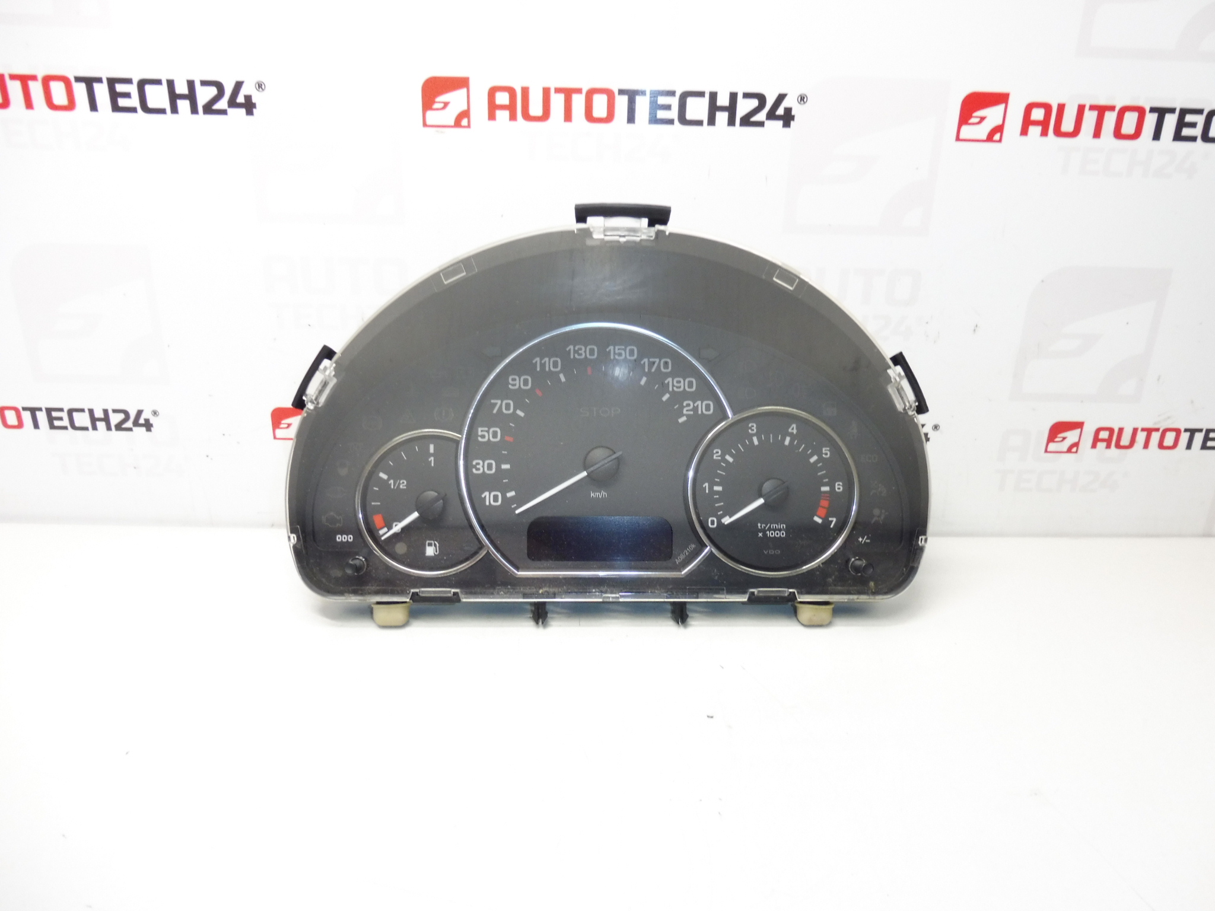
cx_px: 608
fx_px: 842
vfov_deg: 56.8
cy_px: 456
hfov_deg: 71.6
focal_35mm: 24
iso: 200
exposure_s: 1/60
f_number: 3.5
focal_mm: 4.3
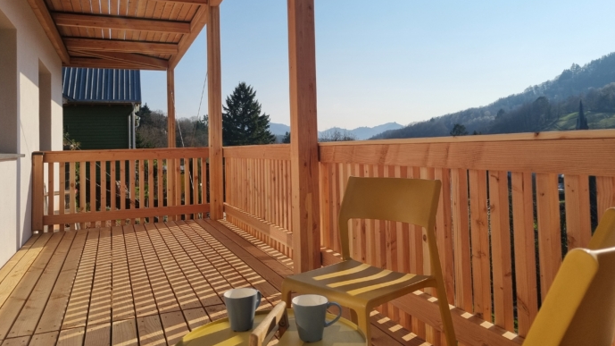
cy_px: 134
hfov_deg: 66.1
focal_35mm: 29
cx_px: 307
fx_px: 473
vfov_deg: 39.9
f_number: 1.8
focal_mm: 5.4
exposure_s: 1/4816
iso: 50
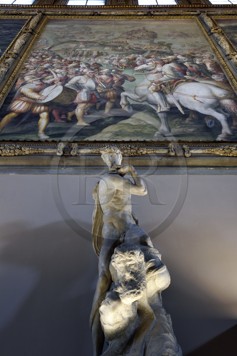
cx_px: 118
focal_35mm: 24
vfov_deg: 73.7
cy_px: 178
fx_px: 237
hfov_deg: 53.1
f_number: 5.6
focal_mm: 24
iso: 800
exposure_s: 1/40
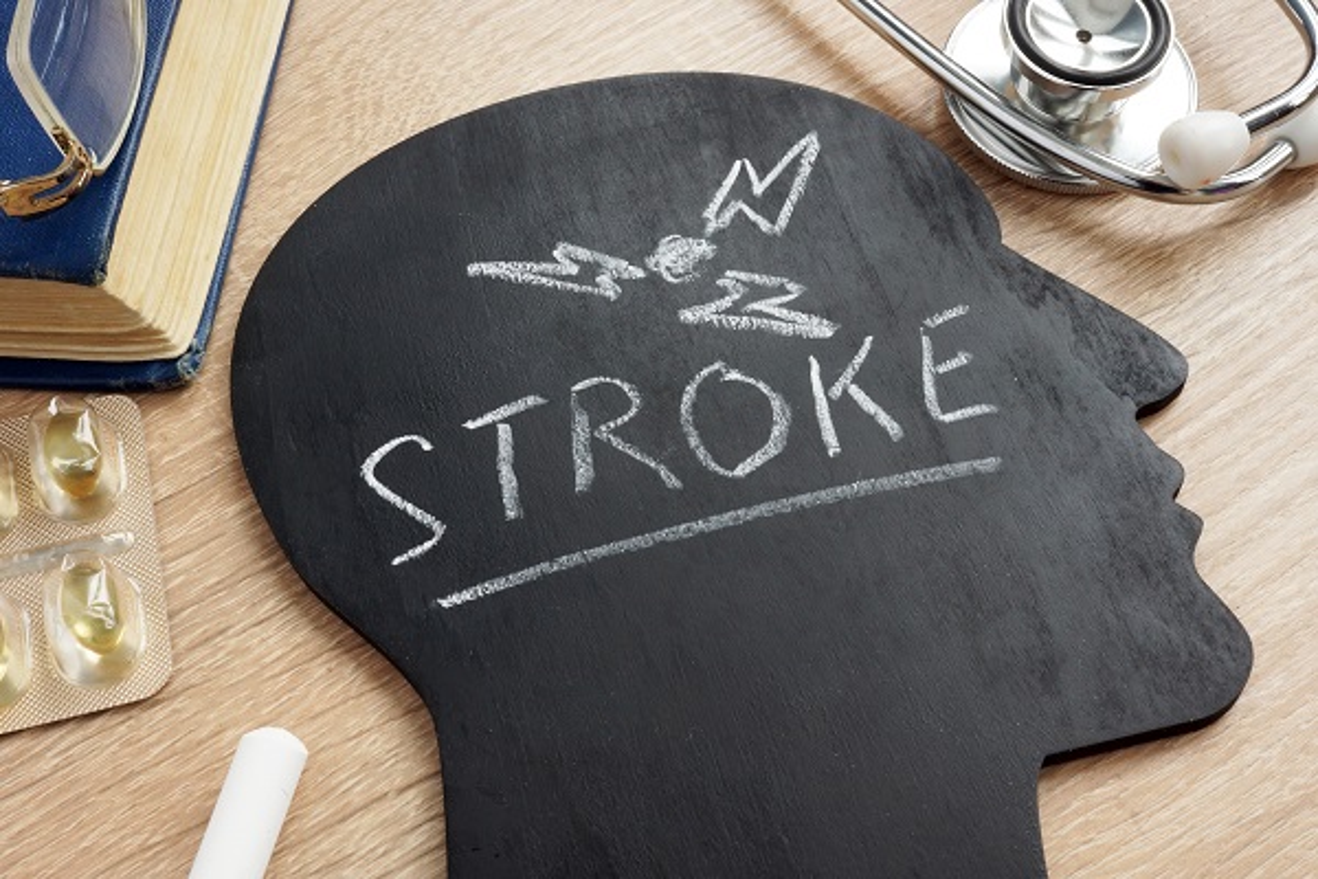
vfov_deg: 29.9
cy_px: 440
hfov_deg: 43.6
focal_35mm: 45
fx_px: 1647
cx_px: 659
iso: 200
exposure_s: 1/2
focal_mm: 30
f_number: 20
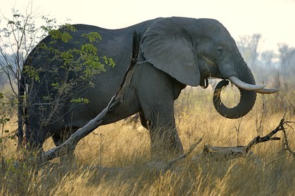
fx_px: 2294
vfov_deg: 4.9
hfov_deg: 7.4
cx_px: 148
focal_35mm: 280
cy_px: 98
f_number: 8
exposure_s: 1/500
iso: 400
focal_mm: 280
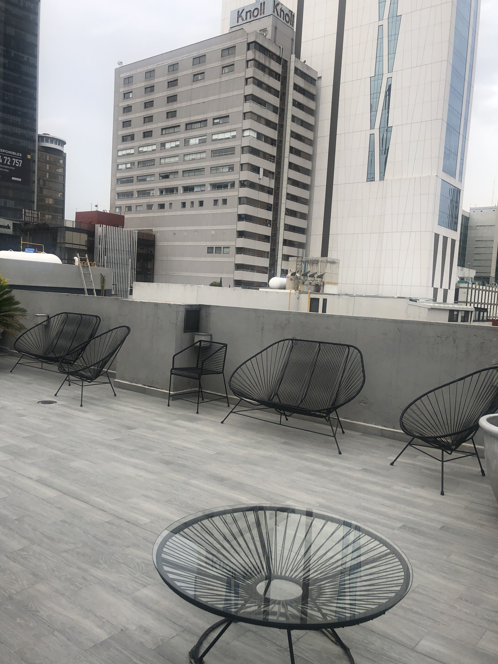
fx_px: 556
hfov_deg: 48.2
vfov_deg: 61.7
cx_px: 243
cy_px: 339
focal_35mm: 29
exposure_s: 1/1675
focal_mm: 3.99
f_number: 1.8
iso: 20
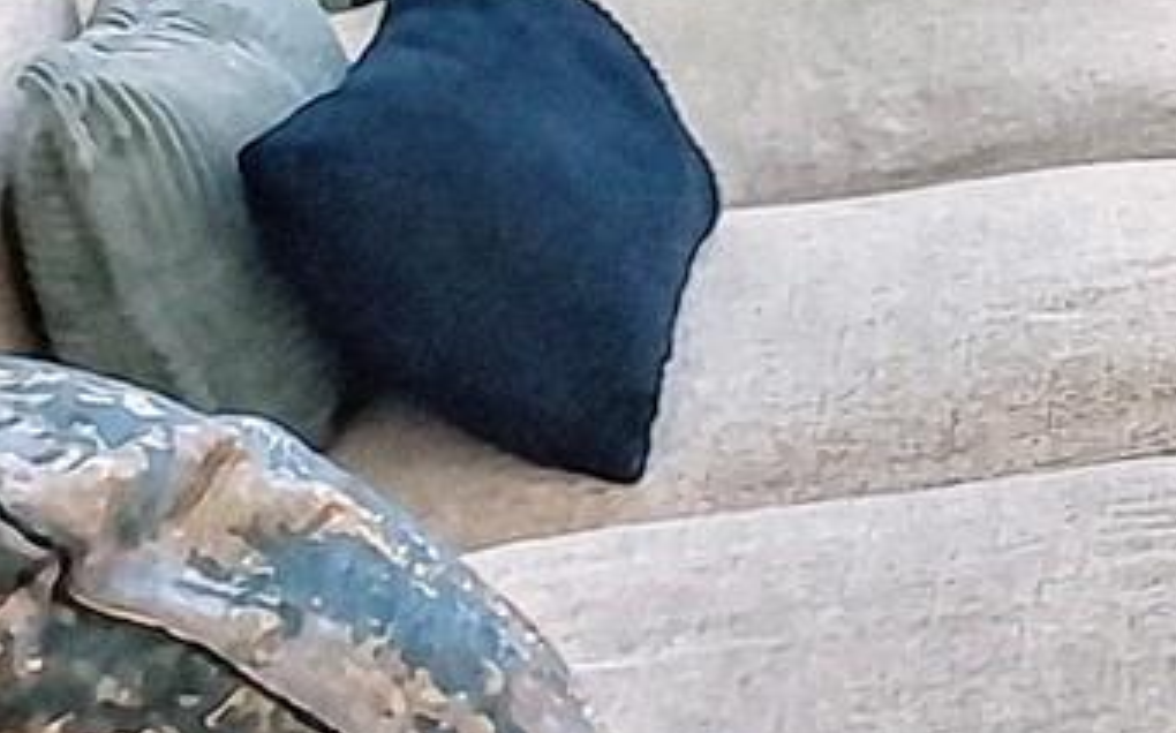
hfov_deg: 11.3
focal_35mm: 147
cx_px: 3030
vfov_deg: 8.1
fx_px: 4708
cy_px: -1100
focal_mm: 5.54
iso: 40
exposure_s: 1/121
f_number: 1.8
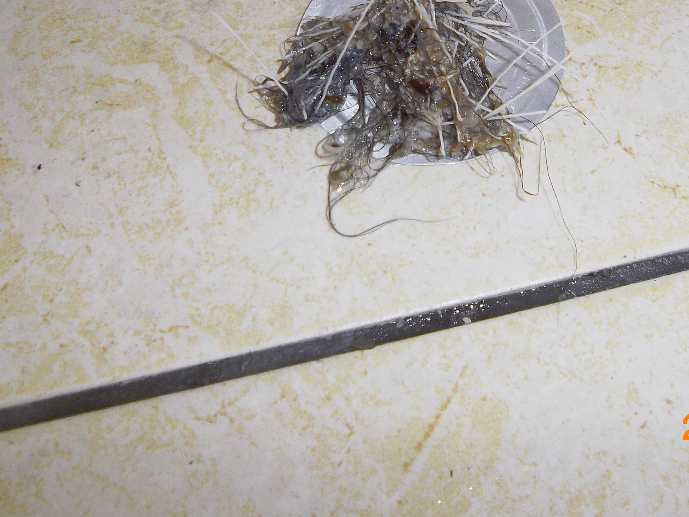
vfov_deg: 27.5
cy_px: 50
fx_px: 1015
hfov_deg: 37.3
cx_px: 418
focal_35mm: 51
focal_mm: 4.9
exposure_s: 1/50
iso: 100
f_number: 3.2
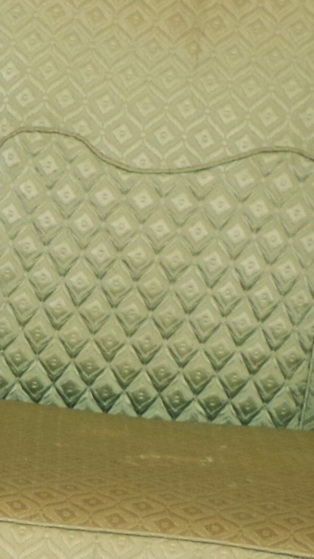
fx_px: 2577
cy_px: 325
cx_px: -535
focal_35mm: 174
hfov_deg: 6.5
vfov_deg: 12.4
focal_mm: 20
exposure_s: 1/60
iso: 400
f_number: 4
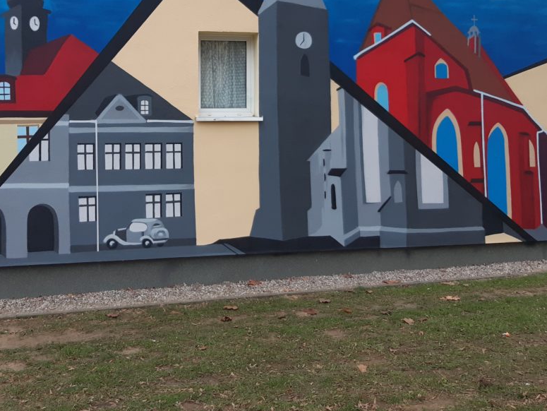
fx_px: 648
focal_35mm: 41
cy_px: 107
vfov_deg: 34.5
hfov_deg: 45.5
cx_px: 215
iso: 80
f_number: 1.7
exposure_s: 1/50
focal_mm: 3.92
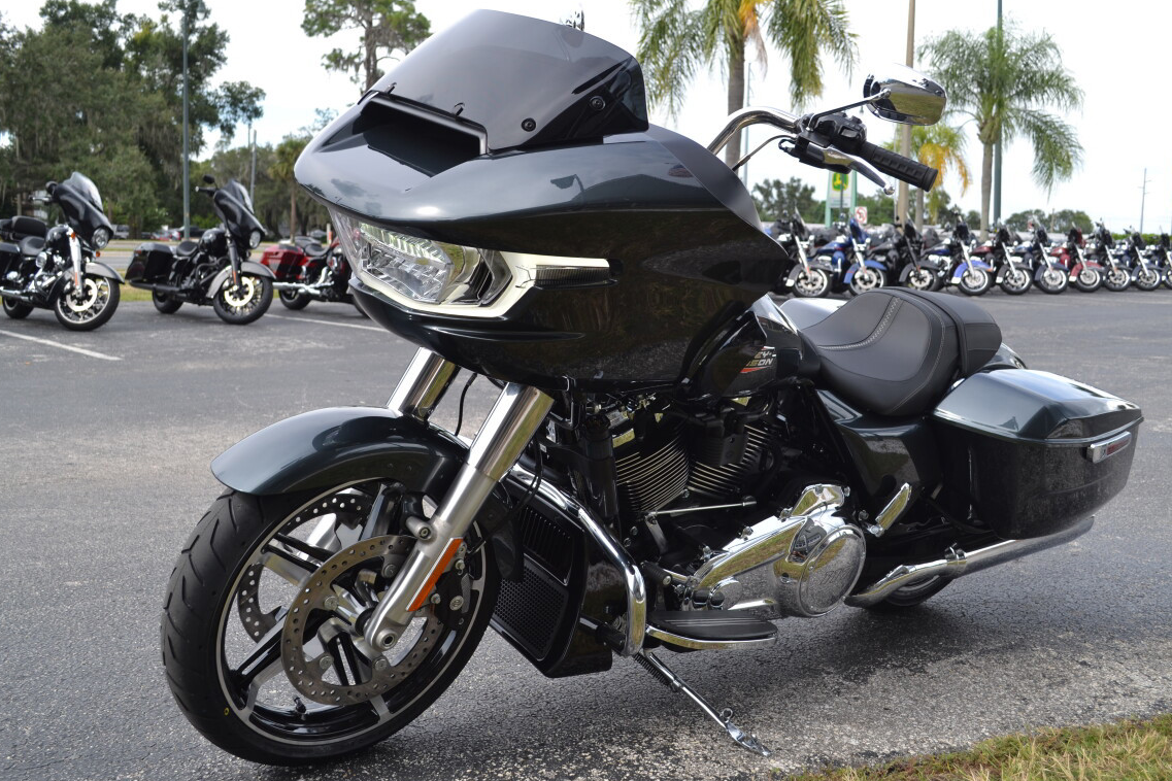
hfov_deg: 50.7
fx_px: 1237
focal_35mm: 38
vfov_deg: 35.1
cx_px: 595
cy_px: 380
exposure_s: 1/160
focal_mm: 24
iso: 100
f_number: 6.3
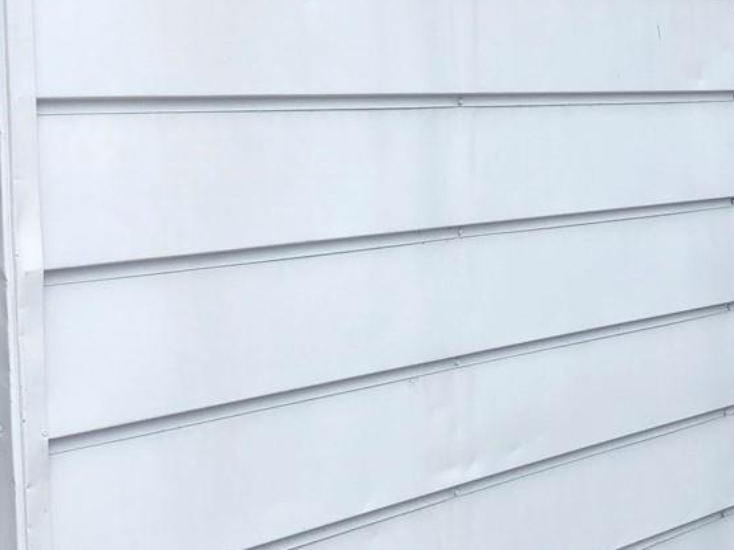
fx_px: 1718
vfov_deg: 18.2
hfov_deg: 23.5
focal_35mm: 81
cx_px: 656
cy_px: 237
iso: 20
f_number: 1.8
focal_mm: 4
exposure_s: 1/771
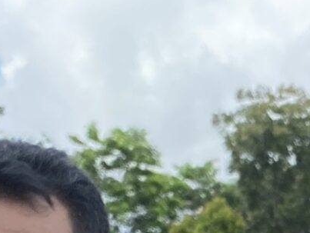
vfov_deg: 8.1
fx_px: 1479
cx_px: 648
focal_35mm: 165
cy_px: 601
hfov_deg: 10.8
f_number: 1.8
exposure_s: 1/898
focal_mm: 4.25
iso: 32
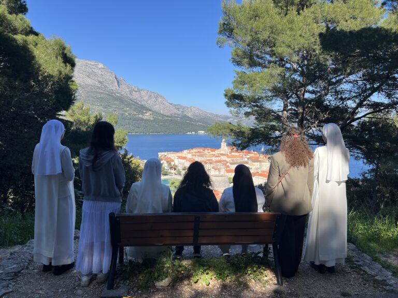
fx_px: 299
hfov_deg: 67.3
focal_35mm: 26
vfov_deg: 53.1
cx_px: 199
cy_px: 149
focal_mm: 5.7
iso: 50
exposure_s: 1/2299
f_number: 1.5
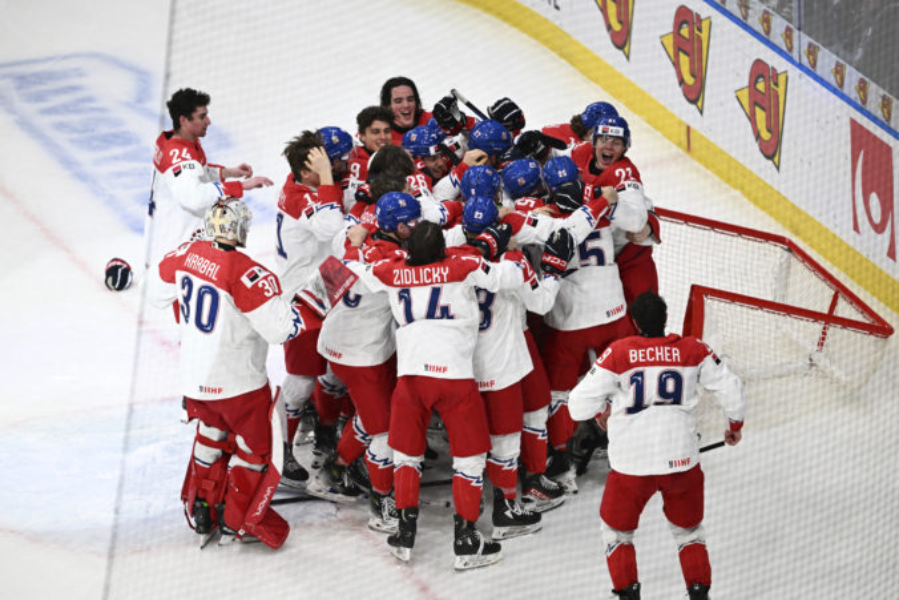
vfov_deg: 3.4
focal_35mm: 400
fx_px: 9990
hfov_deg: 5.2
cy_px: 300
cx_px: 450
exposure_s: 1/2000
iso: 3200
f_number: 2.8
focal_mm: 400
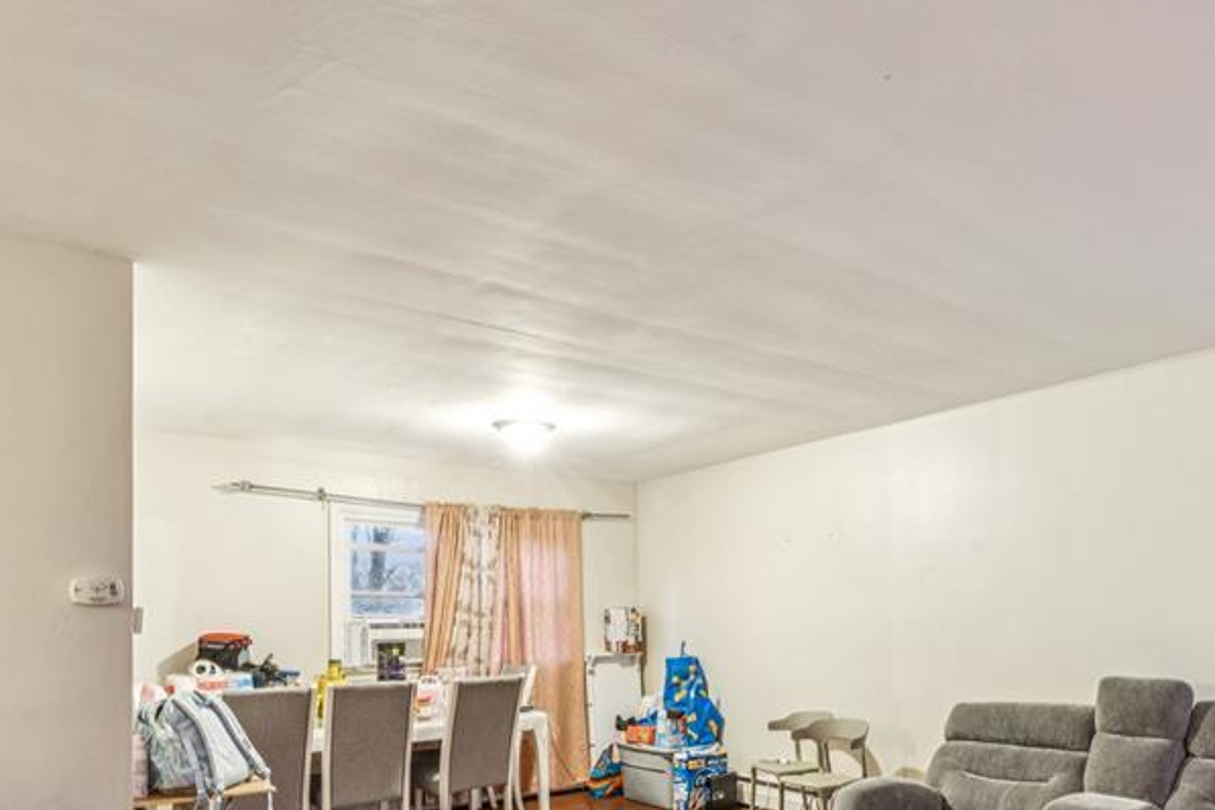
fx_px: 856
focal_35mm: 25
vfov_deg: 48.2
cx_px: 761
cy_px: 631
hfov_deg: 69.6
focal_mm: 14.8
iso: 400
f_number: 13
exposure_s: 3.2
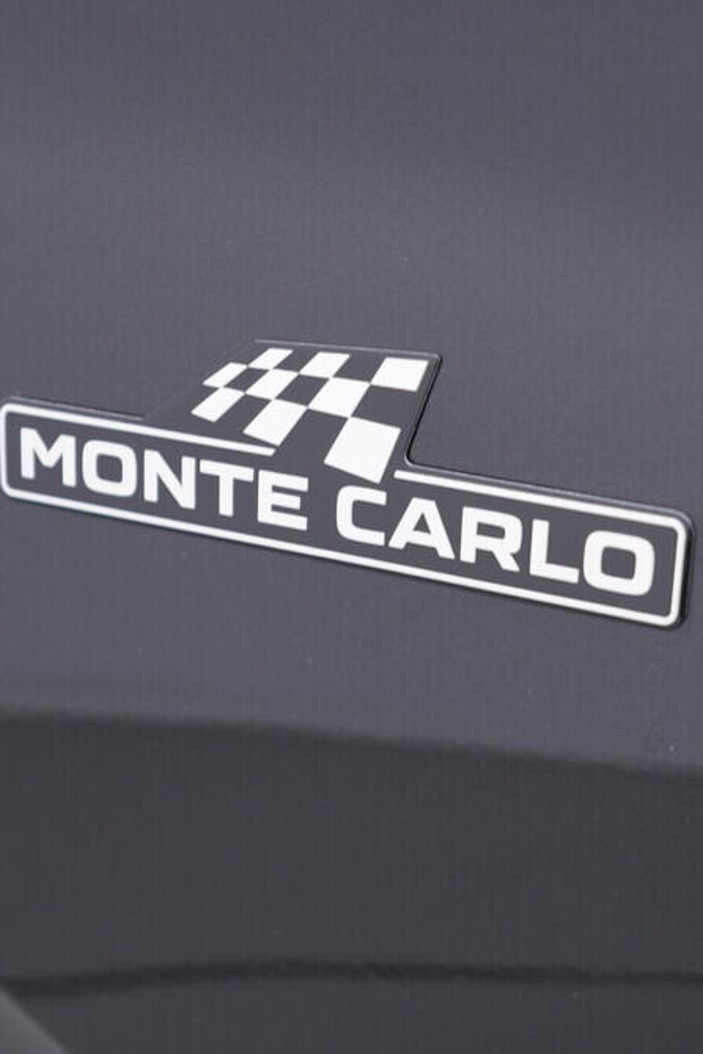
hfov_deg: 24.5
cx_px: 488
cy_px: 518
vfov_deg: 36.2
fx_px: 1610
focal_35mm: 55
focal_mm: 24
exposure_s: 1/50
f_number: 3.2
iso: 125
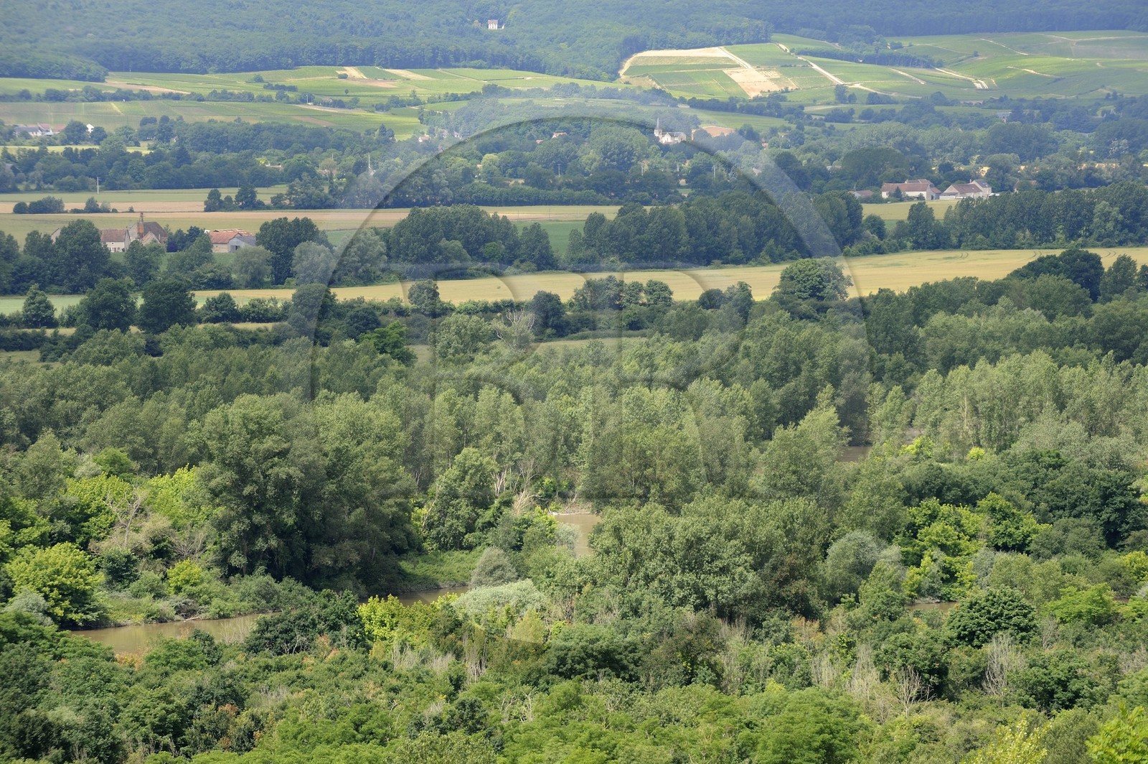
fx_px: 6054
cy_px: 382
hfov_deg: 10.8
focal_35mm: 190
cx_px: 574
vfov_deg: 7.2
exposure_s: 1/400
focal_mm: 190
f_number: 8
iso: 400
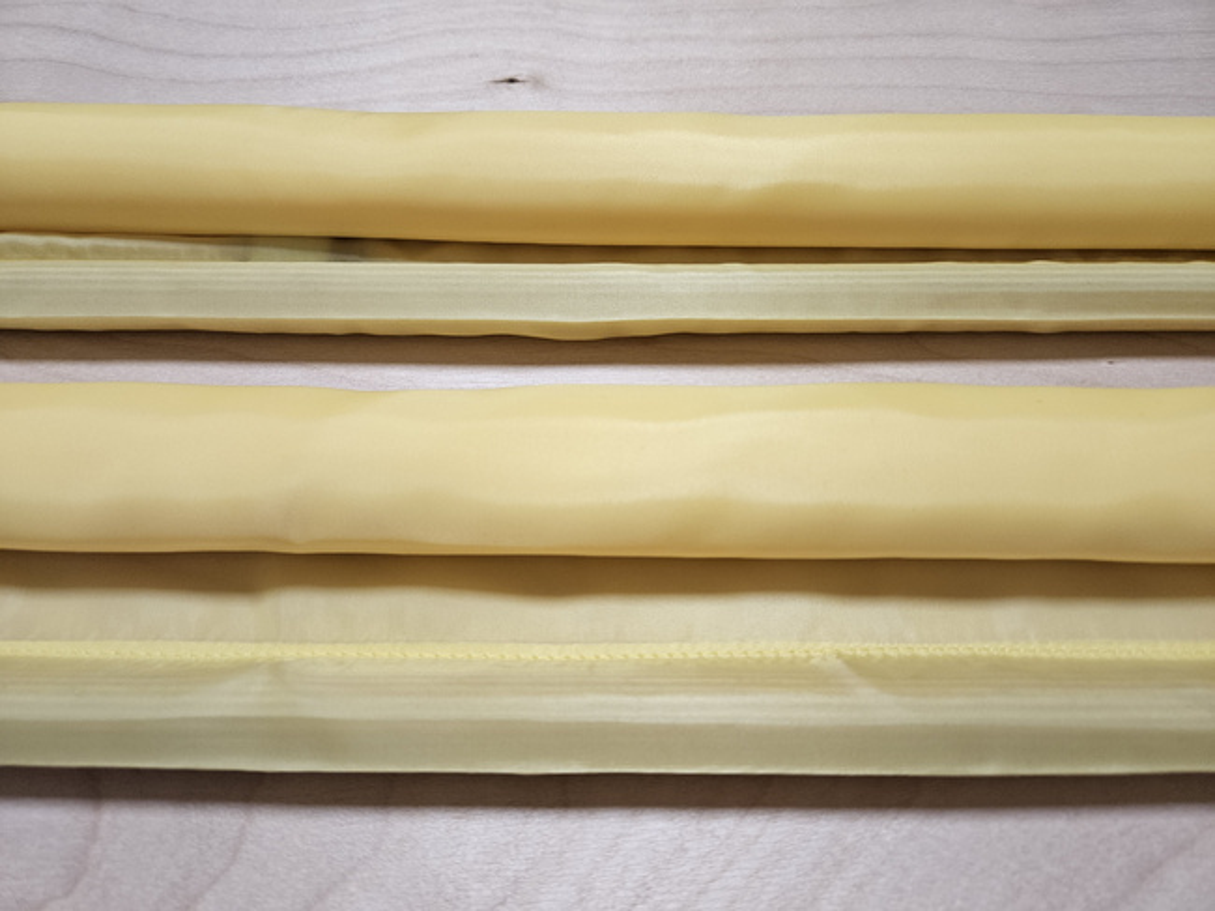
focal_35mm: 23
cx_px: 608
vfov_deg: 58.8
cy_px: 456
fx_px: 807
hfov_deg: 73.9
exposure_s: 1/190
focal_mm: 5.4
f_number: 1.8
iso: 200
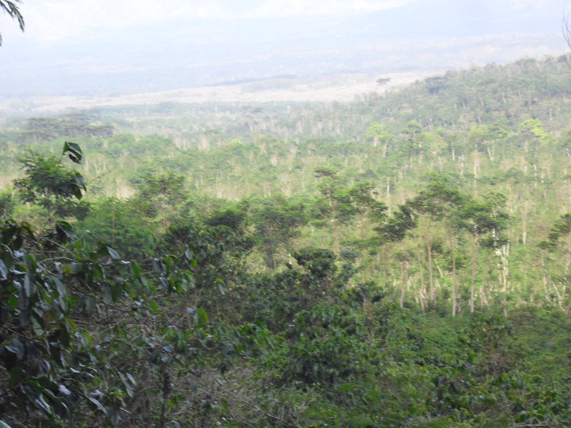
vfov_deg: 13.1
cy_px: 214
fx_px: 1864
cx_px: 286
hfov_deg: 17.4
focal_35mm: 113
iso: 100
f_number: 5.2
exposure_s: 1/80
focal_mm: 18.6
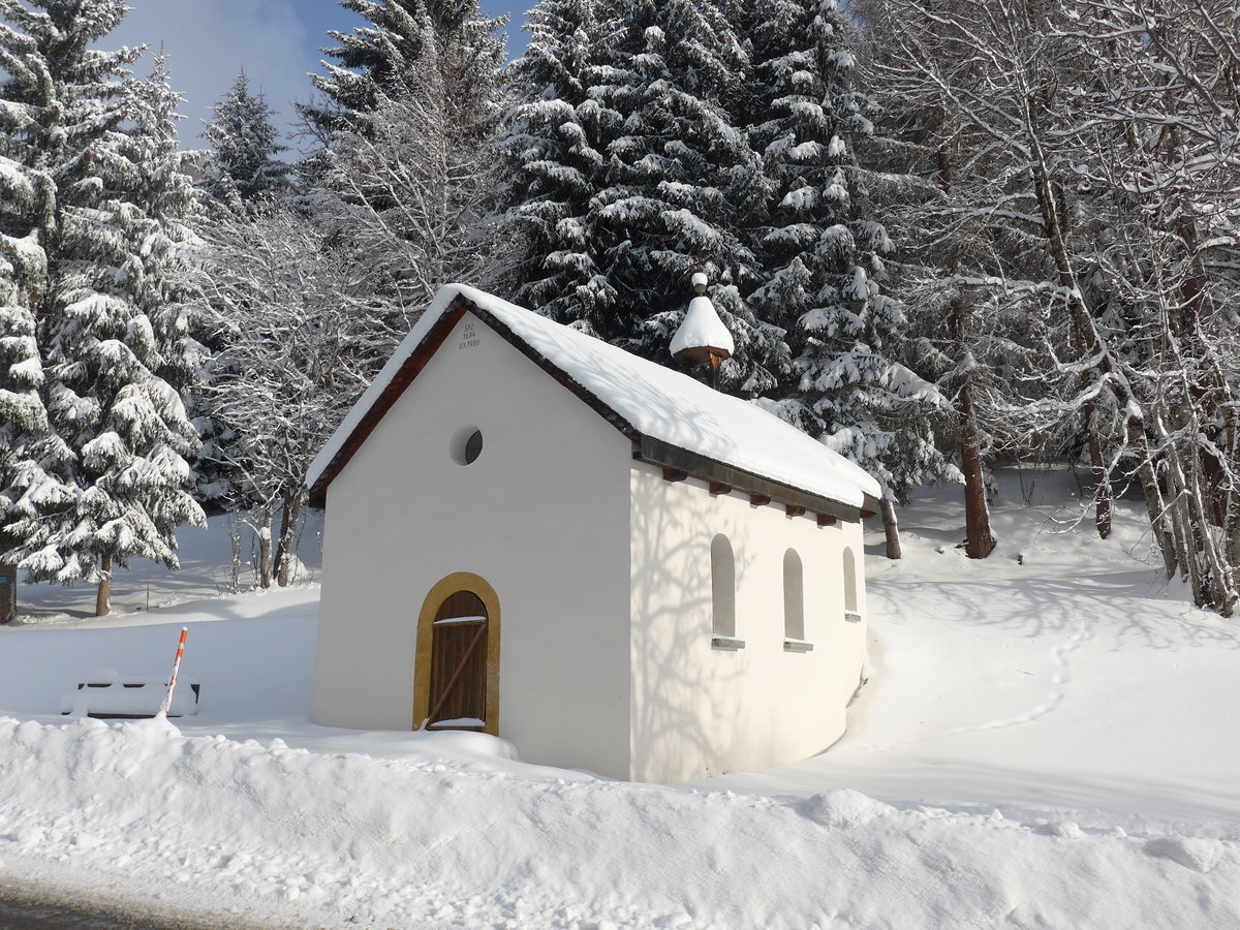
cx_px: 620
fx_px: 1039
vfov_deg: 48.2
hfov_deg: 61.7
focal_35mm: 29
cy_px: 465
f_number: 3.2
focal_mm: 6
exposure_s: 1/1600
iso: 80
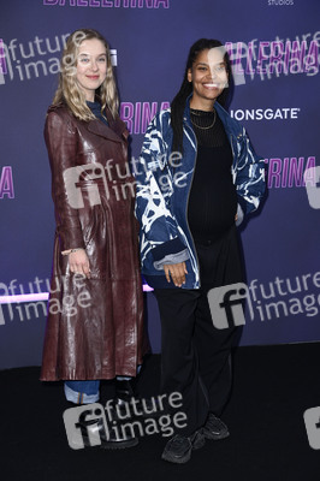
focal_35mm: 78
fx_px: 1042
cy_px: 240
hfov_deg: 17.5
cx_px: 160
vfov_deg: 26.0
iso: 320
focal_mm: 78
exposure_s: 1/250
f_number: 5.6
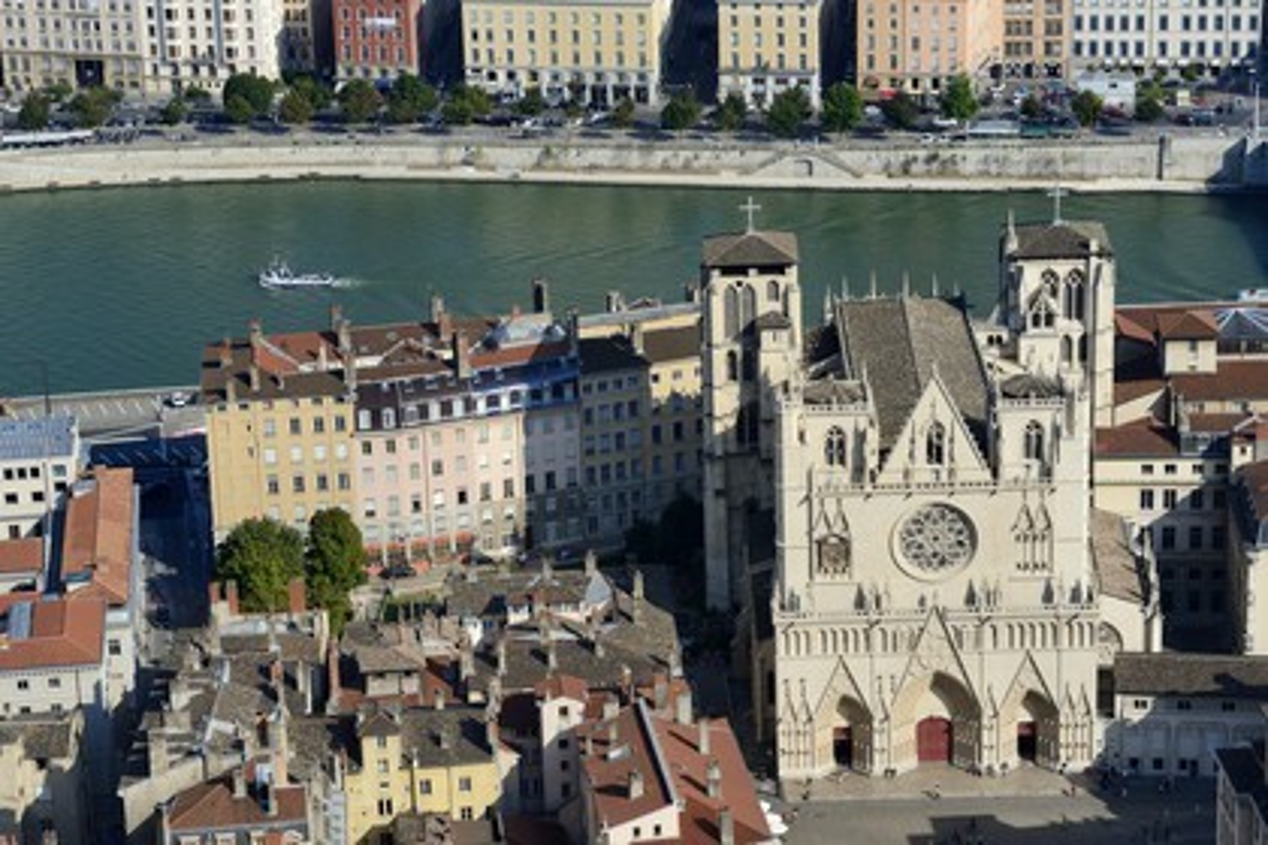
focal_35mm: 98
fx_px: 3452
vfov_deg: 14.0
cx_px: 634
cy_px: 422
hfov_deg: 20.8
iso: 100
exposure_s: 1/250
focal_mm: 98
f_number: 9
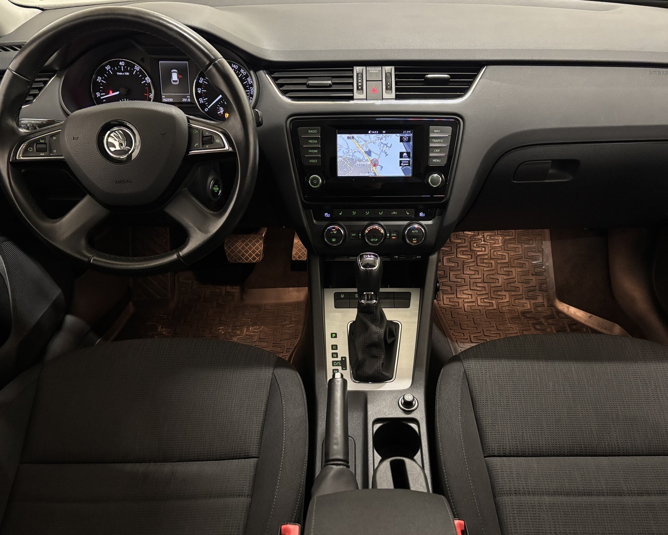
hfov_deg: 62.1
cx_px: 357
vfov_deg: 51.5
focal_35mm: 28
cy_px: 268
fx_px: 554
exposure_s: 1/28
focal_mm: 5.96
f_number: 1.6
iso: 640
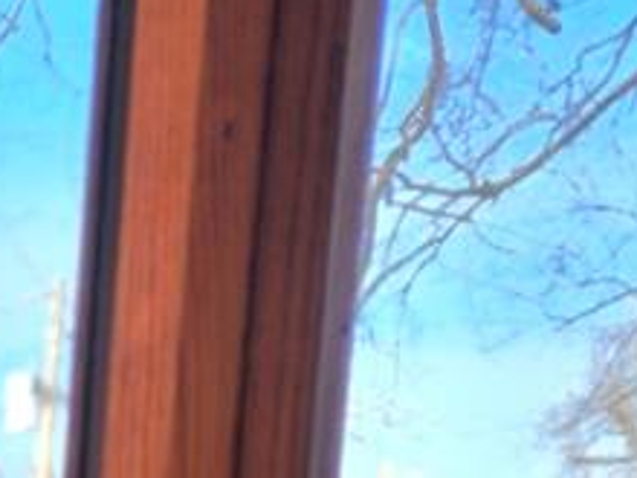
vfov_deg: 12.1
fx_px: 1969
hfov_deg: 16.0
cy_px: 988
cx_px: -457
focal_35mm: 107
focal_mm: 6.4
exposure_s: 1/145
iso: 12
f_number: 1.8
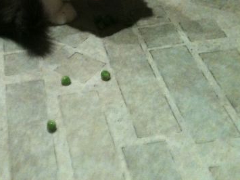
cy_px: 4
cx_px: 49
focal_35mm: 69
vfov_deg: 20.7
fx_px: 478
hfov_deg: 27.6
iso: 250
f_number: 2.8
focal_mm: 3.85
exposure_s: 1/15
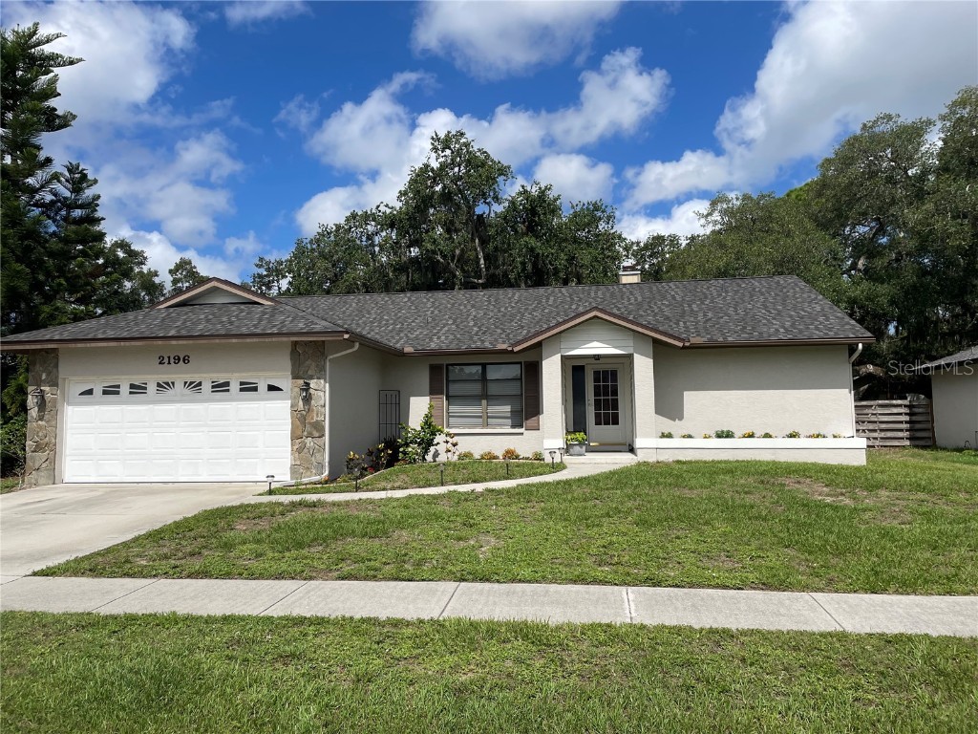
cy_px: 367
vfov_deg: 53.1
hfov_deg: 67.3
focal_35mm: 26
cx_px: 489
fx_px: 735
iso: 32
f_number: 1.6
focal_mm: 4.2
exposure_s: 1/5814
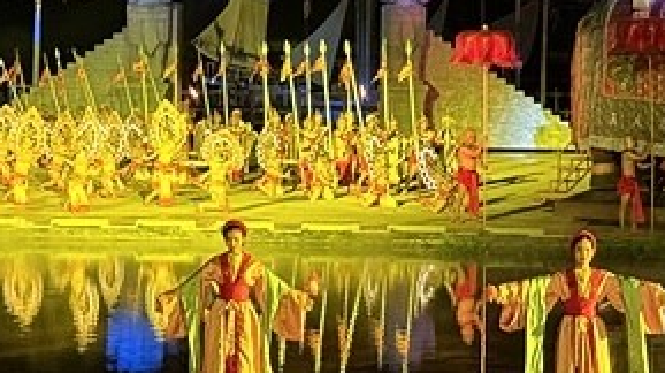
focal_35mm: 116
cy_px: -78
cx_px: 467
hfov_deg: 18.4
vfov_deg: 10.3
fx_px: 2044
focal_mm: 6.76
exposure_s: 1/50
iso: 250
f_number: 1.78
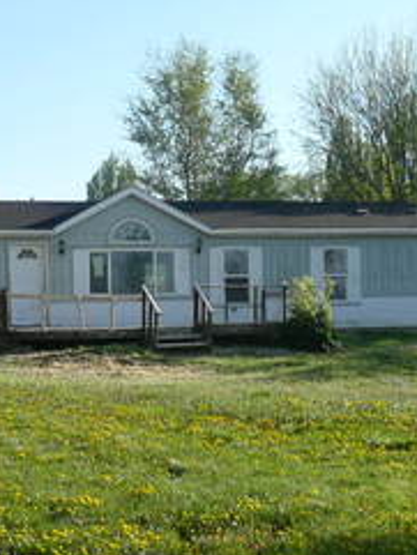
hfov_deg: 21.2
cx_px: 120
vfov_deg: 28.1
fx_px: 1107
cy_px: 276
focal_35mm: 69
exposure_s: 1/500
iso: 100
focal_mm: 5.2
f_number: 3.5
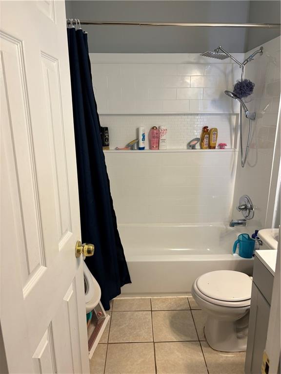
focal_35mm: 26
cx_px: 140
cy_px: 187
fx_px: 281
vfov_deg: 67.3
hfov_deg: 53.1
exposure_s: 1/60
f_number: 1.6
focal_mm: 5.96
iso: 80
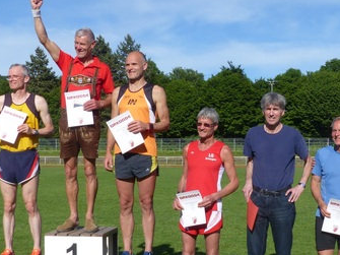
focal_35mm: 70
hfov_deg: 27.7
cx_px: 215
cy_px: 151
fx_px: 687
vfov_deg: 21.0
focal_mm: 7.8
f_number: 4
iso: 100
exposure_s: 1/1300
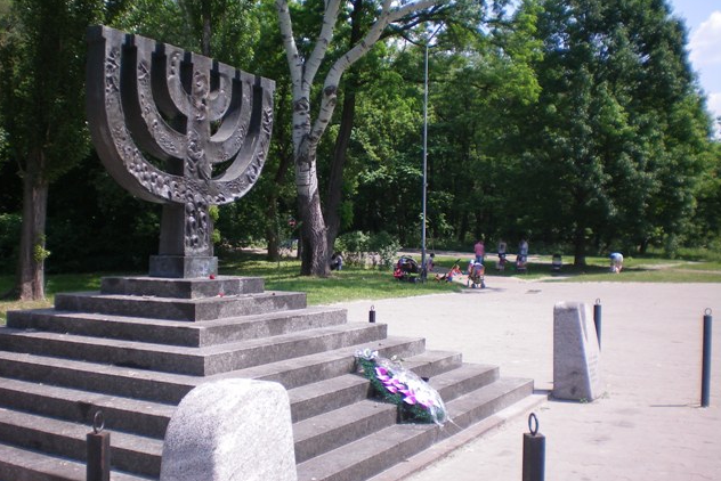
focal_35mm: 40
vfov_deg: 33.4
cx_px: 360
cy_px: 234
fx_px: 801
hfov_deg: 48.4
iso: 64
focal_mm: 6.3
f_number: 3.1
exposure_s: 1/500
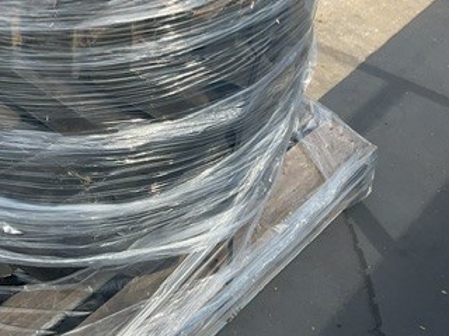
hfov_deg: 31.4
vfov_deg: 24.1
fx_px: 752
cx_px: 31
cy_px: 3
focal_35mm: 58
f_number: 1.8
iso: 16
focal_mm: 3
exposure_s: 1/1098
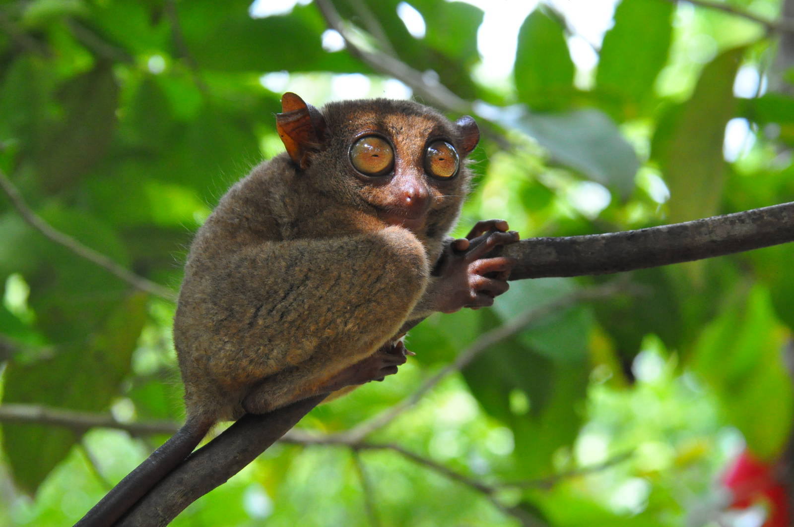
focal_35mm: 108
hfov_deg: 18.9
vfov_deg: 12.7
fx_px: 2379
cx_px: 397
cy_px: 264
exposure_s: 1/200
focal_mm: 72
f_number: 9
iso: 2000
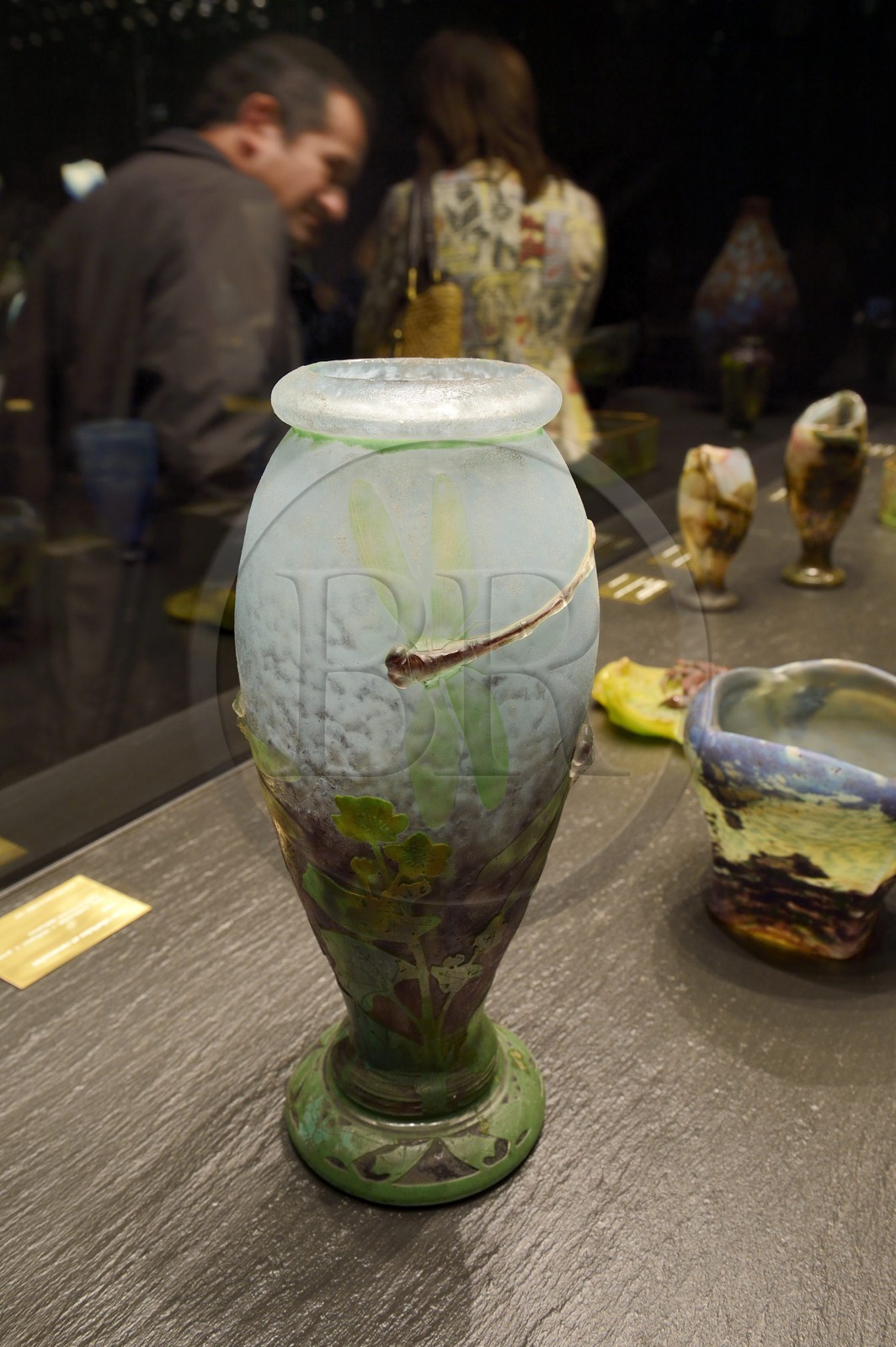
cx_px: 448
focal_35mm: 29
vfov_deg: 63.7
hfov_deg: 44.9
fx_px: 1084
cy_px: 674
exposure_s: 1/15
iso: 800
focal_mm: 29
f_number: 8
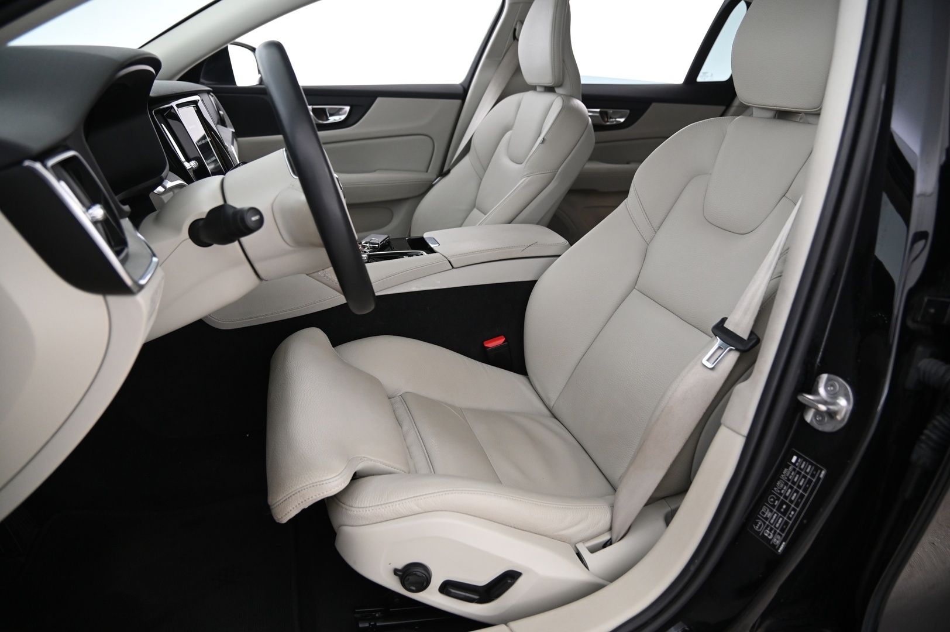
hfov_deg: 73.8
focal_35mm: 24
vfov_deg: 53.1
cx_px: 475
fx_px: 633
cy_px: 316
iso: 2000
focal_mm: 24
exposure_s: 1/25
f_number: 4
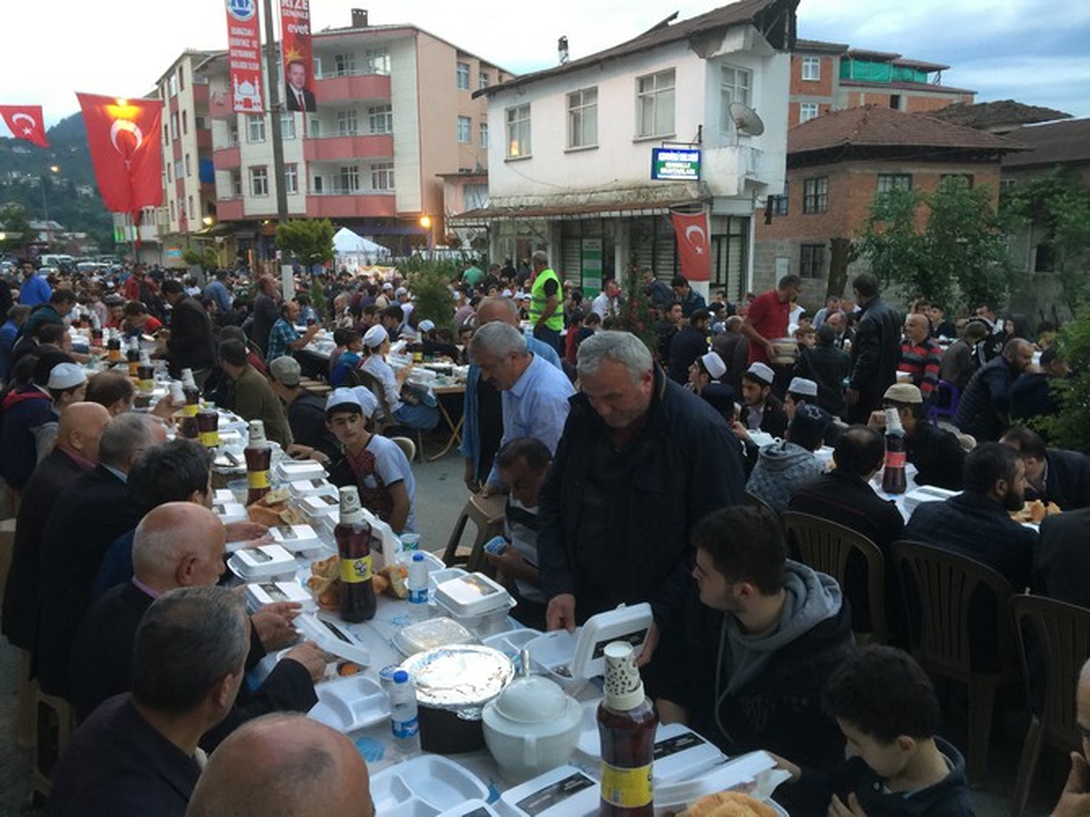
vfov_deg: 48.2
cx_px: 545
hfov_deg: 61.7
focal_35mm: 29
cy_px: 408
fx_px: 913
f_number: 2.2
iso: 50
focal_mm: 4.15
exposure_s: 1/17
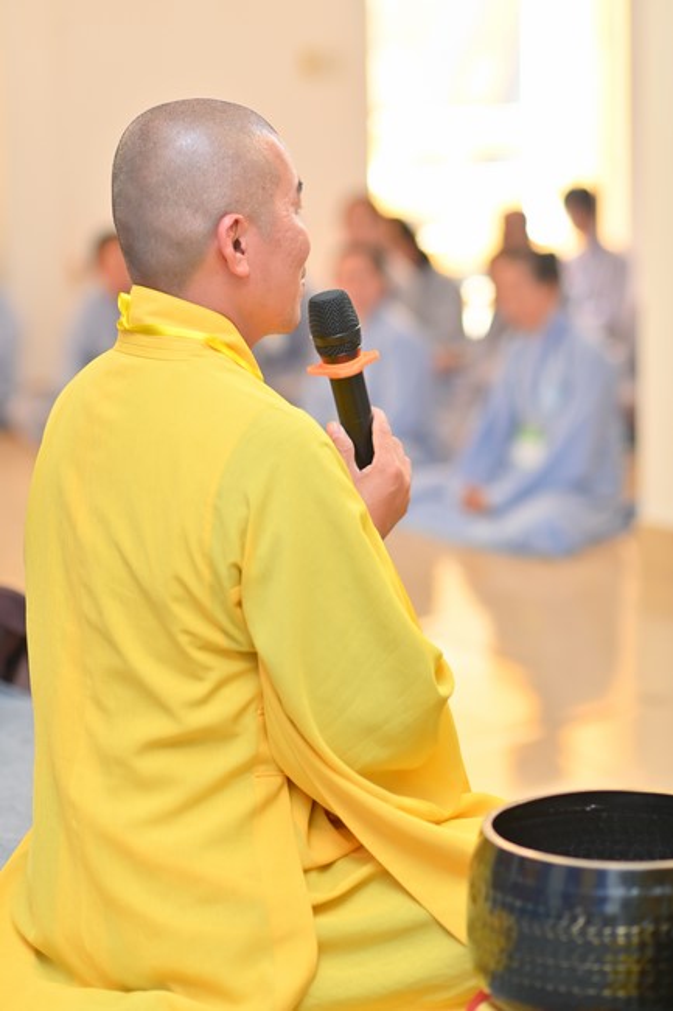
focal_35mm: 85
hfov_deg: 16.1
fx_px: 2385
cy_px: 506
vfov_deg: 23.9
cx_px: 336
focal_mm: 85
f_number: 2.5
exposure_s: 1/200
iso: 400
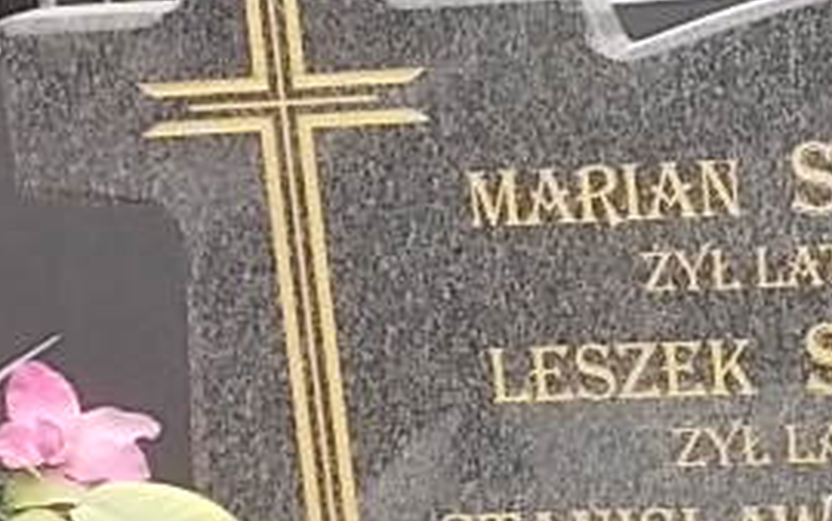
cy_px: 330
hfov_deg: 15.9
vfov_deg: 10.2
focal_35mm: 128
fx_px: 2904
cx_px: 878
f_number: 3.6
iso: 80
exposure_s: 1/125
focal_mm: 7.2
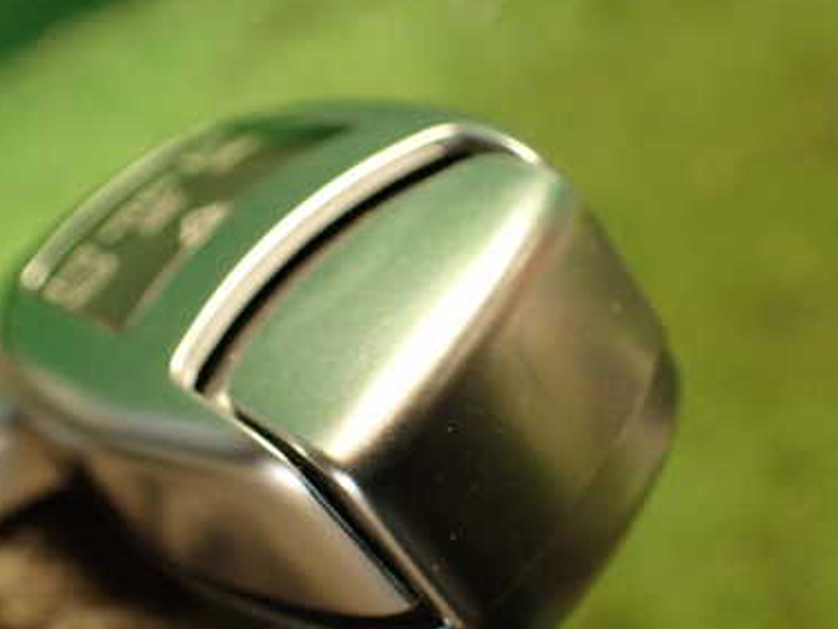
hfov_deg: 37.5
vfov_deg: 28.4
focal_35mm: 51
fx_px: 1235
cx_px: 386
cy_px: 399
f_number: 2.4
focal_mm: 5.79
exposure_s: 1/30
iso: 640
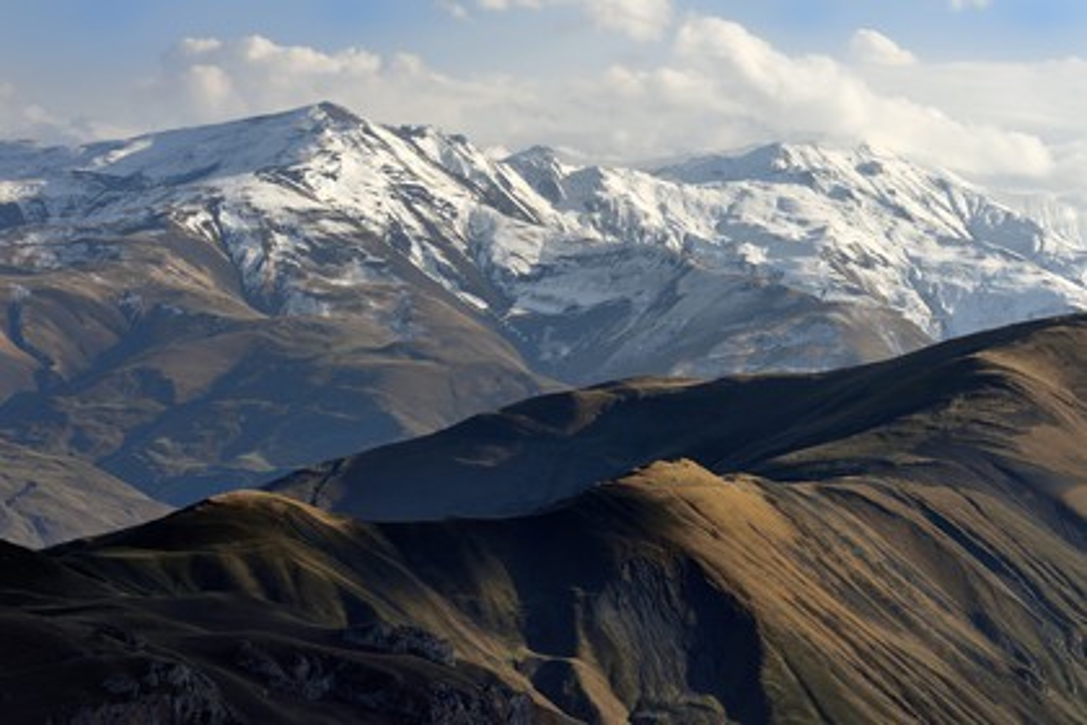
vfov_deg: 11.2
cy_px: 362
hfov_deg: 16.8
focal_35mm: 122
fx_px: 3683
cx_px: 544
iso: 200
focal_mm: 122
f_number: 11
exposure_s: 1/250
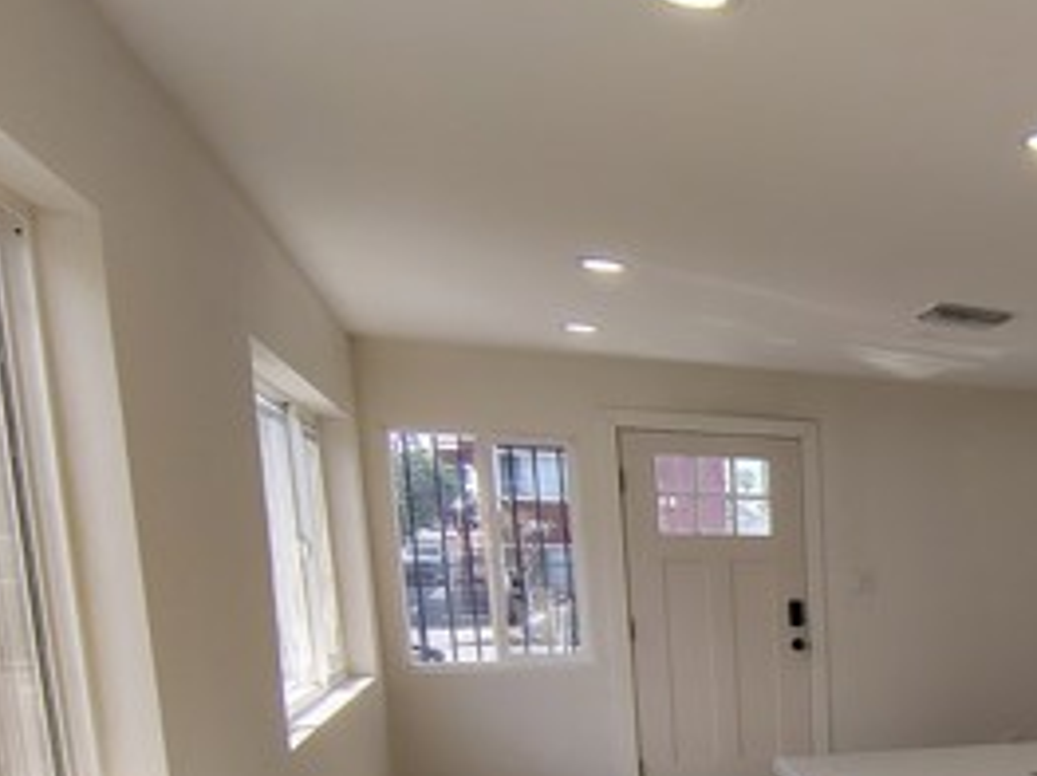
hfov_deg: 38.4
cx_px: 1175
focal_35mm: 39
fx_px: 1168
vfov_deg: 33.7
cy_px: 772
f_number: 2.2
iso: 100
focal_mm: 2.13
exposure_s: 1/253
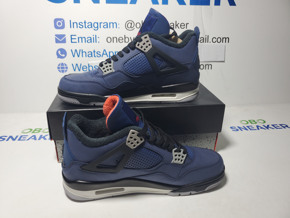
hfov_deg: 67.3
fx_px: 218
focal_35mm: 26
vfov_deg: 53.1
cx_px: 145
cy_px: 109
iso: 50
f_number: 1.5
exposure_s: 1/349
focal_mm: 4.3
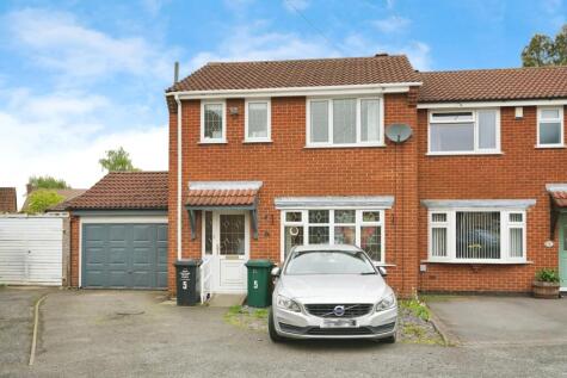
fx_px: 551
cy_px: 189
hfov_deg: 54.4
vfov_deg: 37.9
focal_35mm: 35
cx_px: 284
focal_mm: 35
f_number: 8
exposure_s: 1/2000
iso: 2000
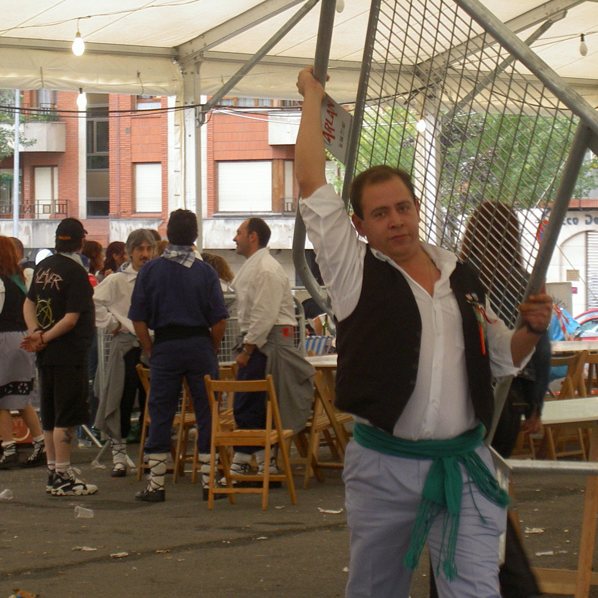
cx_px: 283
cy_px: 299
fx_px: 2678
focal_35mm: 137
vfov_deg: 12.7
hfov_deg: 12.7
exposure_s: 1/89.3
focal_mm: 24
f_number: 4.9
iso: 100
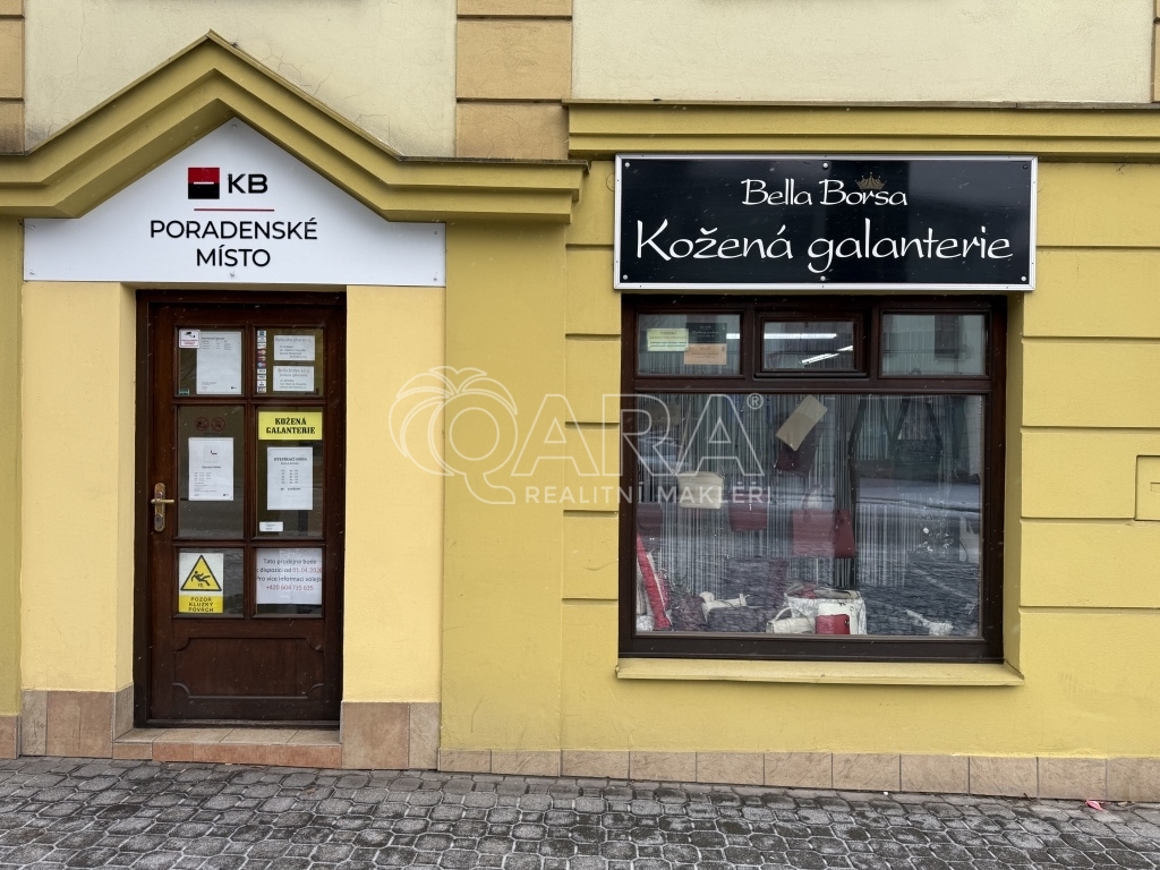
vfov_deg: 56.8
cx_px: 580
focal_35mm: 24
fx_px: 804
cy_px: 435
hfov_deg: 71.6
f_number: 1.78
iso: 64
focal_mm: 6.76
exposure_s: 1/250
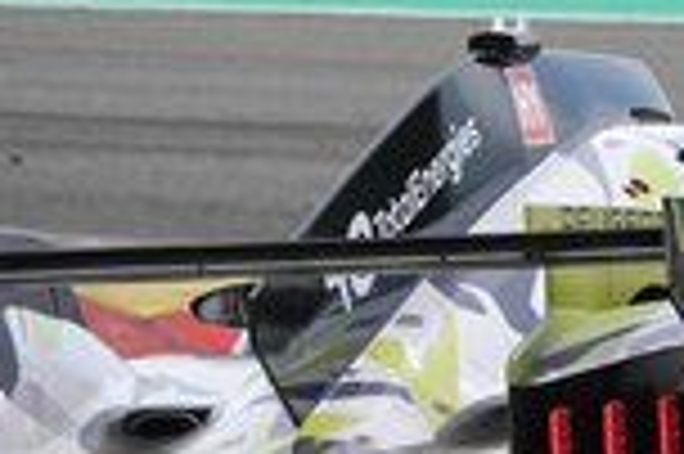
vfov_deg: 1.1
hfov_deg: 1.6
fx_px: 23838
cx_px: 608
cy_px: 315
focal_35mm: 1256
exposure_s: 1/800
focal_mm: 155.41
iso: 250
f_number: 4
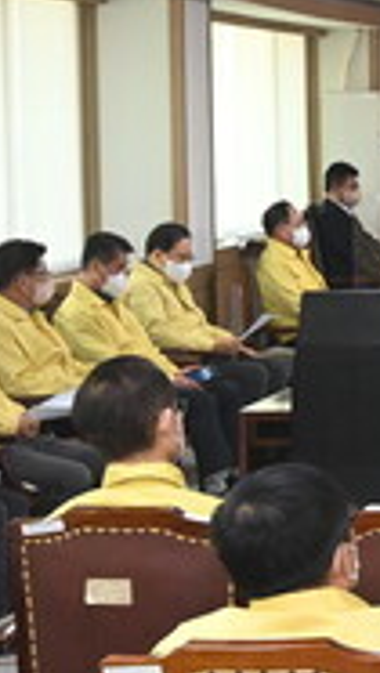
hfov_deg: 9.2
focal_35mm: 118
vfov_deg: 18.1
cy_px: 192
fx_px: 2108
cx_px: 937
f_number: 13
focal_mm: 35
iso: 8000
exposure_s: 1/160
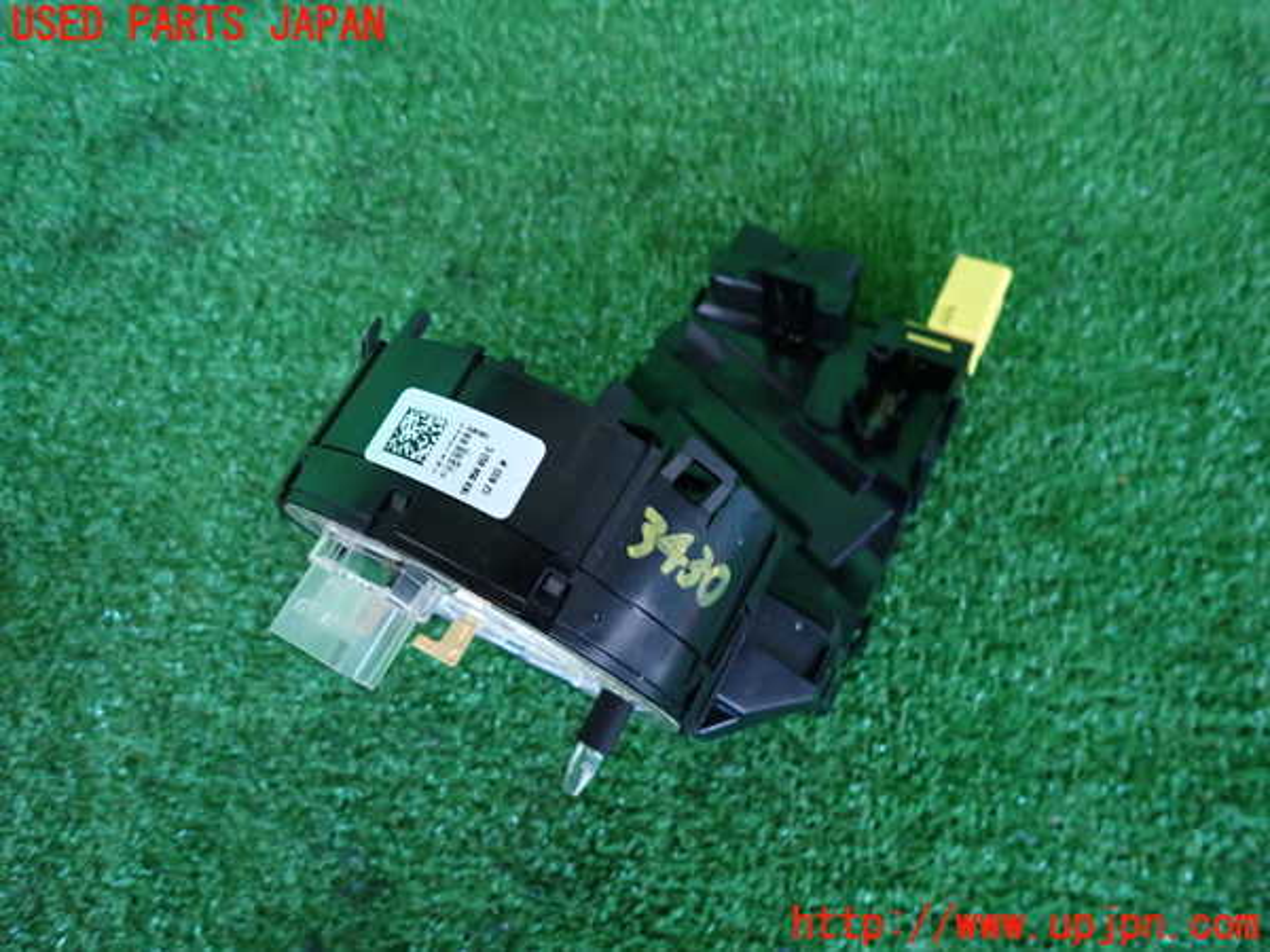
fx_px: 917
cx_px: 635
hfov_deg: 69.4
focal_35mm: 25
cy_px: 476
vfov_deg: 54.9
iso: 400
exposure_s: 1/30
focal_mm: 4.5
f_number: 2
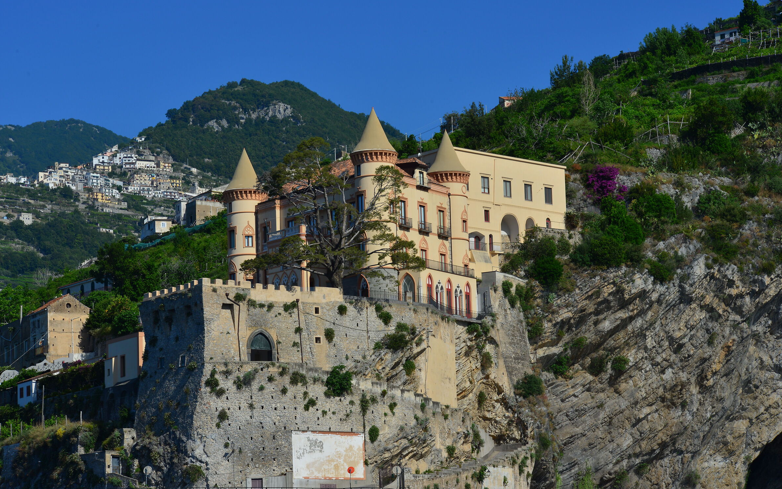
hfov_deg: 18.4
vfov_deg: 11.6
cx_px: 391
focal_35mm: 113
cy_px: 237
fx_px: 2408
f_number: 16
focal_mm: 110
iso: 160
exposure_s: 1/250
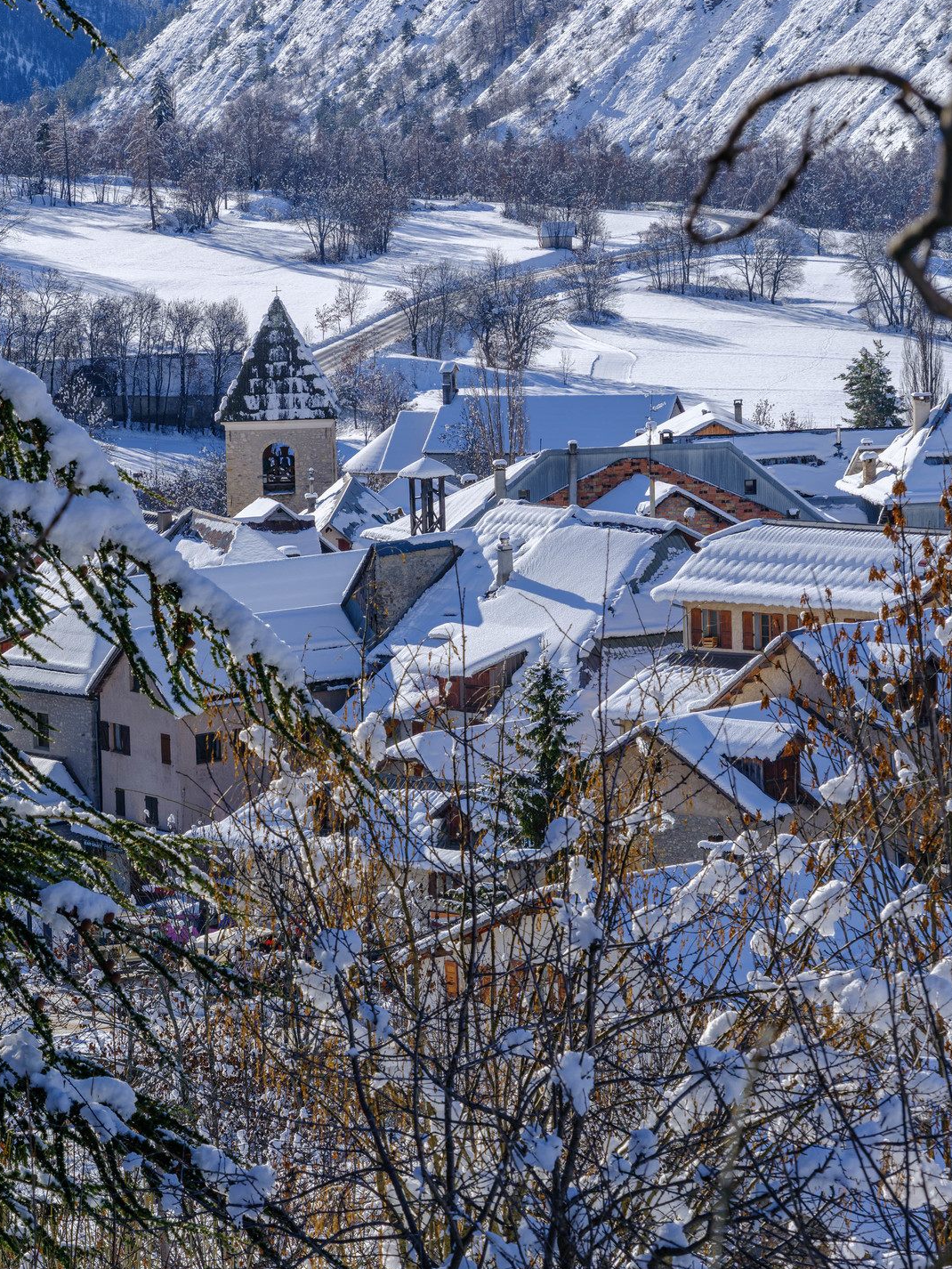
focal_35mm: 178
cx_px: 303
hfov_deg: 8.3
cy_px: 755
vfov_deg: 11.1
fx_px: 6525
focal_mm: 150.5
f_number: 16
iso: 320
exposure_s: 1/160
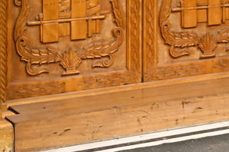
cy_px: -181
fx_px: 1017
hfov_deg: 12.2
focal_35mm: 160
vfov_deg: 8.0
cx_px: 347
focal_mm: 34
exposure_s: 1/200
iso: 2500
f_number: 3.5
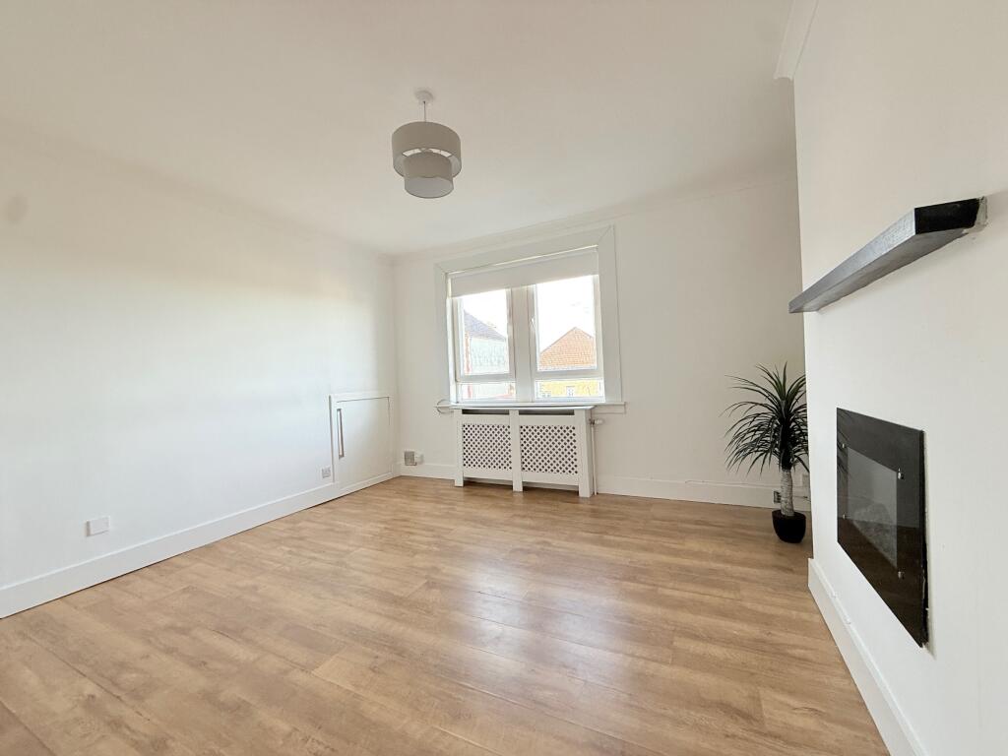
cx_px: 504
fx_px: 408
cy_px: 378
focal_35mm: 14
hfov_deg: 102.1
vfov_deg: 85.7
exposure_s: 1/99
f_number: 2.2
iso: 100
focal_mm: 2.22
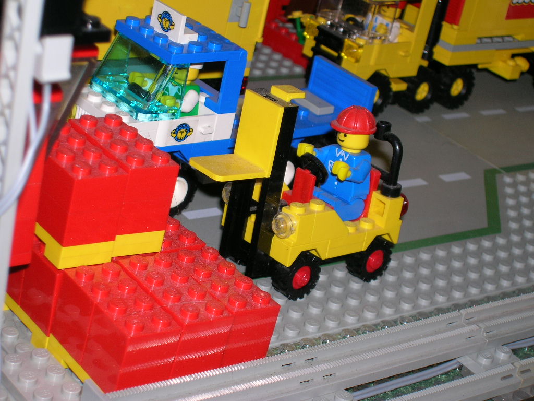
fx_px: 1327
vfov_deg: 17.2
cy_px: 200
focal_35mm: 86
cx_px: 267
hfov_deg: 22.8
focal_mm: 14.3
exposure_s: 1/60.1
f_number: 4.4
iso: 50
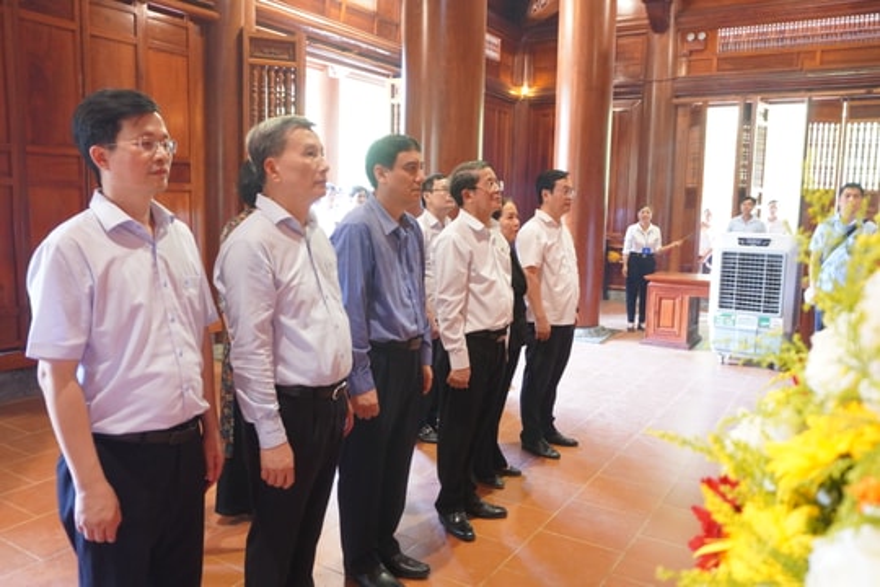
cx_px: 440
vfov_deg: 53.1
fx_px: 587
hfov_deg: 73.7
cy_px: 294
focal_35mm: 24
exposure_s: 1/30
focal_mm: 16
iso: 2000
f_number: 3.5
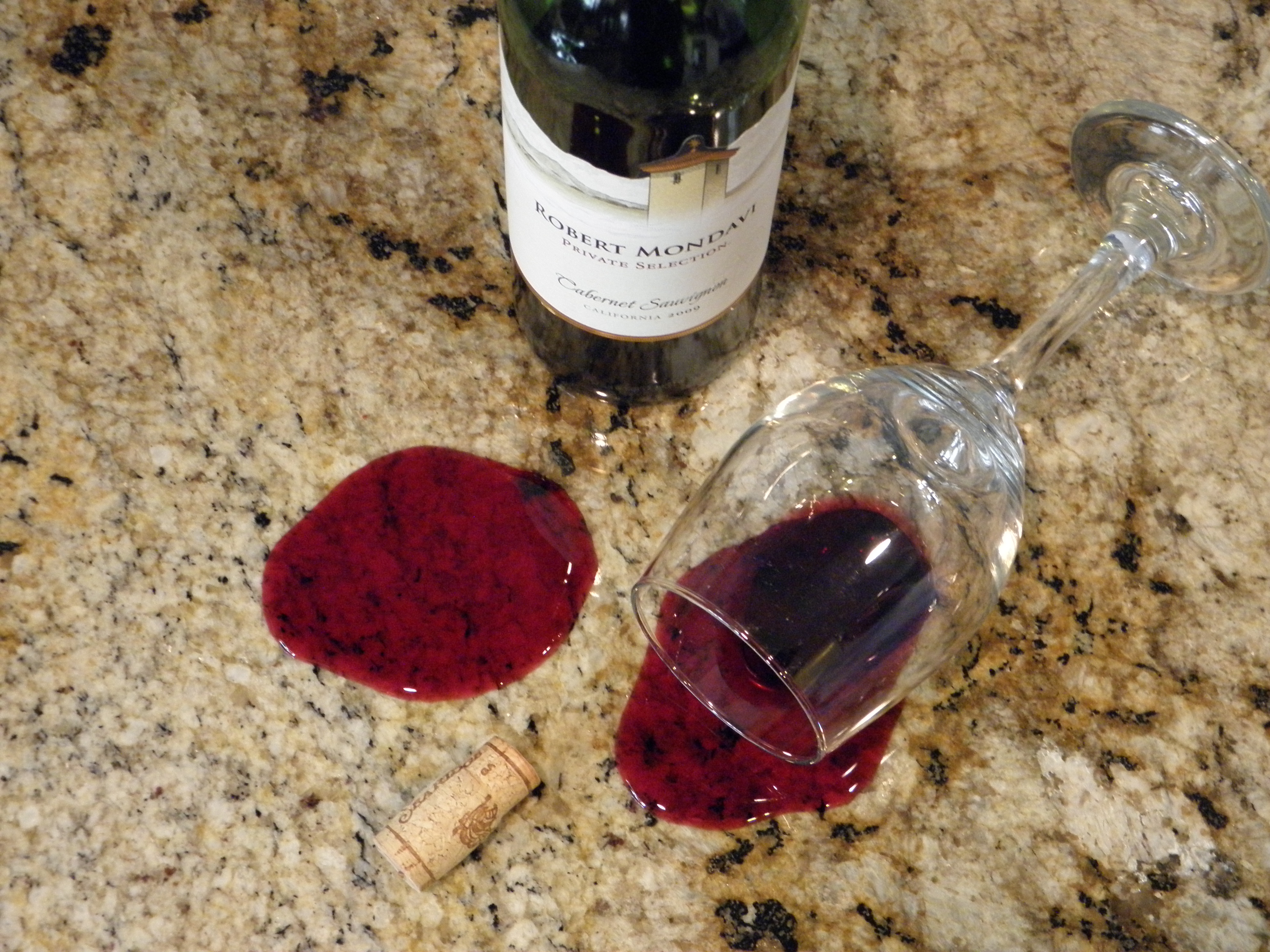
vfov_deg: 24.8
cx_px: 635
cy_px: 476
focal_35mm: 59
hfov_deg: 32.7
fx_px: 2165
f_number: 4.1
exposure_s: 1/15
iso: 400
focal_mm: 10.6
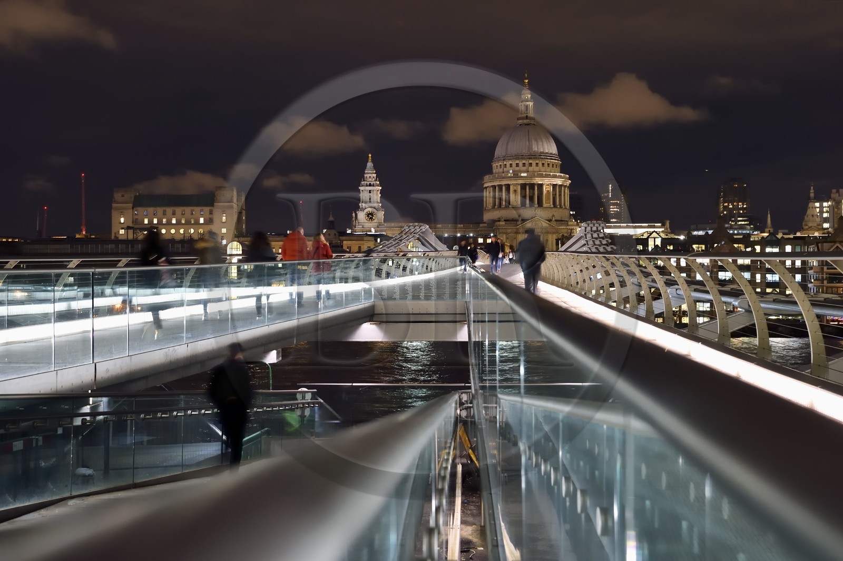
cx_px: 422
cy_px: 280
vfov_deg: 26.0
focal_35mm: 52
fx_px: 1217
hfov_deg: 38.2
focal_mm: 52
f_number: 6.3
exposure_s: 1/3.33
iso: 1600
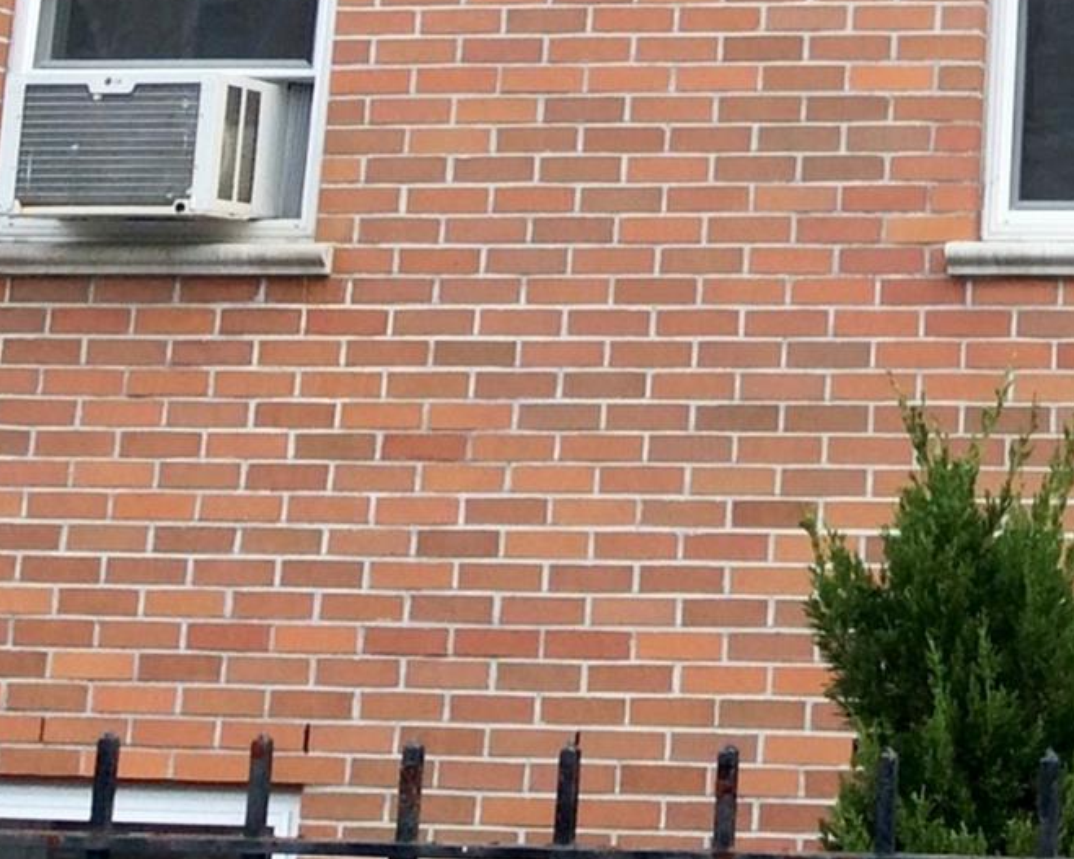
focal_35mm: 100
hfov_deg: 18.3
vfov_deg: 14.6
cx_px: 1240
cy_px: -343
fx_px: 3178
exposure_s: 1/417
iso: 32
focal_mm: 3.3
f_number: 2.4
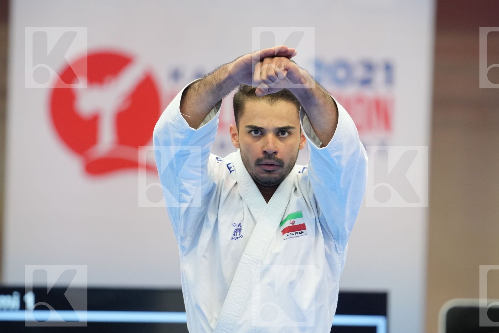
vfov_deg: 3.8
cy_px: 177
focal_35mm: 363
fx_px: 5031
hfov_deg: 5.7
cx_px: 283
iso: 1600
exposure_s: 1/500
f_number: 2.8
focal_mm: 200
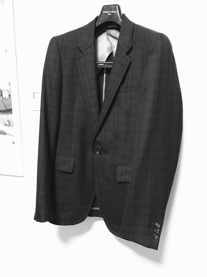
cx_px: 104
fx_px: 231
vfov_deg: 61.7
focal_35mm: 29
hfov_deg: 48.2
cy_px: 138
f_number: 2.2
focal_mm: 4.15
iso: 250
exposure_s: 1/15
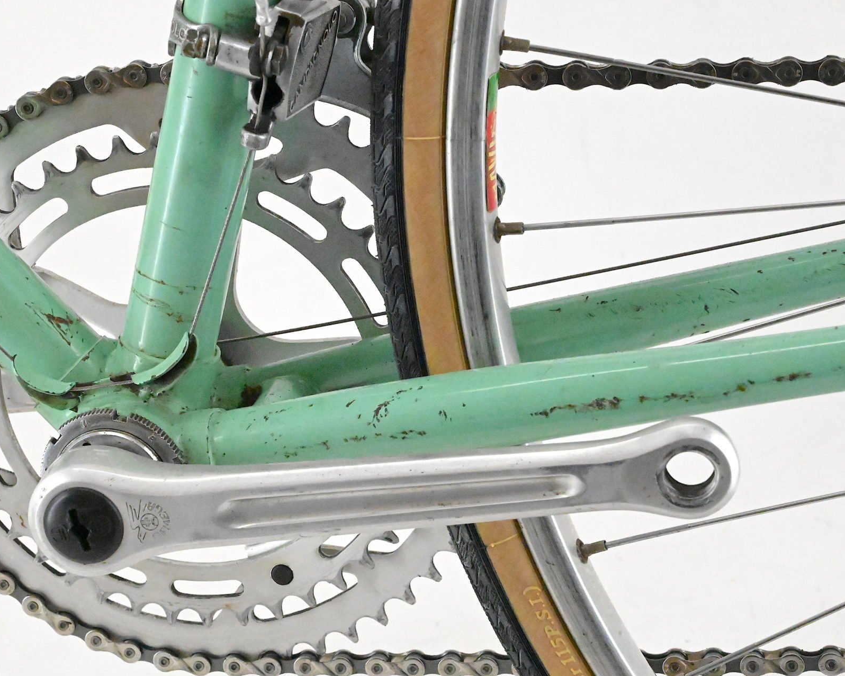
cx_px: 349
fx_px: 1976
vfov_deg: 19.4
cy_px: 338
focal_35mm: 79
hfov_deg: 24.1
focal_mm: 70
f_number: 20
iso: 36000
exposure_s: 1/640
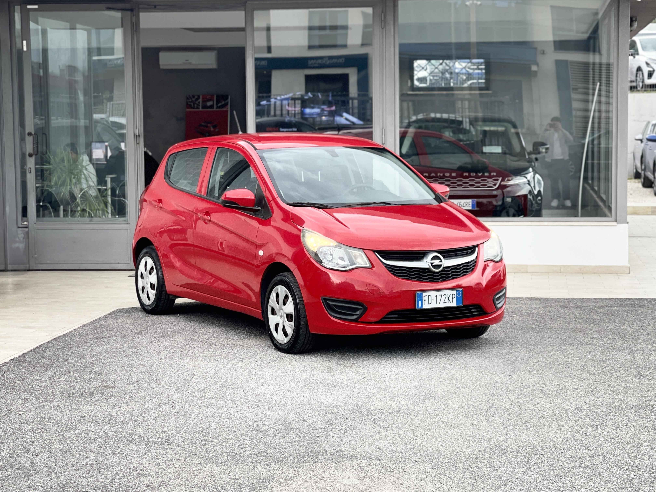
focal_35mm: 64
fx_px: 1213
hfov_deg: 30.3
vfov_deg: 22.9
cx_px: 328
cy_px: 246
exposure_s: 1/121
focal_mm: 7.5
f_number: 2.2
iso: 40
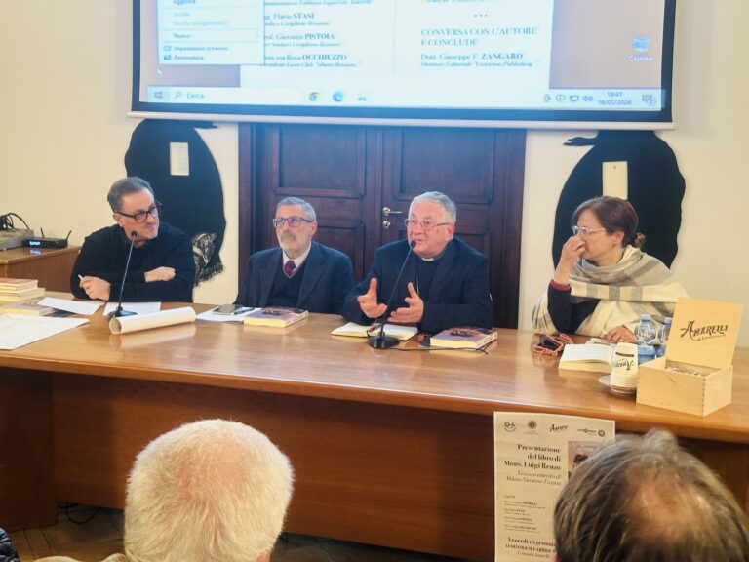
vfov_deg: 30.3
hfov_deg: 39.7
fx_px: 1039
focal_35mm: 48
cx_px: 374
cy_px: 281
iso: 320
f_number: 1.78
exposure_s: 1/33
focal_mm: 6.86
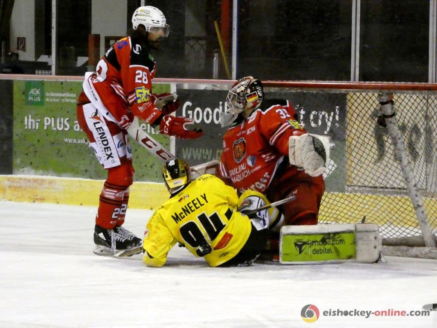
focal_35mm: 266
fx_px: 3358
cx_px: 218
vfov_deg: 5.6
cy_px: 164
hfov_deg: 7.4
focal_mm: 47.6
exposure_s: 1/200
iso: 3200
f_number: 5.5
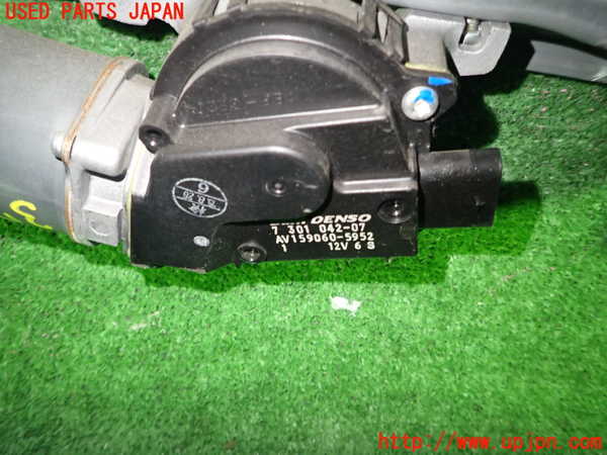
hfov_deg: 69.4
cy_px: 228
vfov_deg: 54.9
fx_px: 438
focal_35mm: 25
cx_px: 304
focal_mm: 4.5
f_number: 2
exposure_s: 1/30
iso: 500
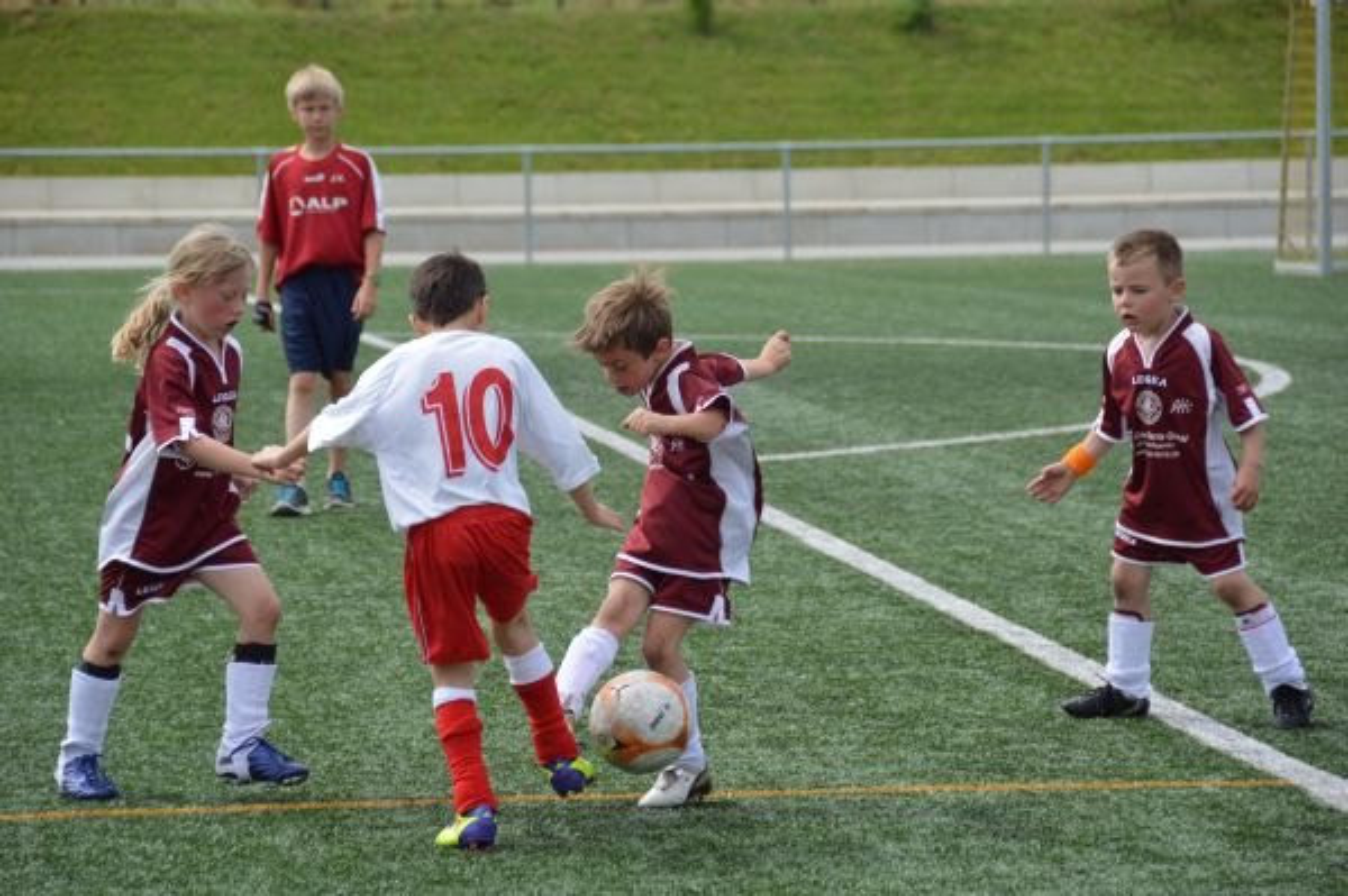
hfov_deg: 12.2
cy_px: 448
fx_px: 6285
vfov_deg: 8.2
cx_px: 674
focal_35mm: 168
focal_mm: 112
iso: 400
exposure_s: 1/1250
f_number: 5.3
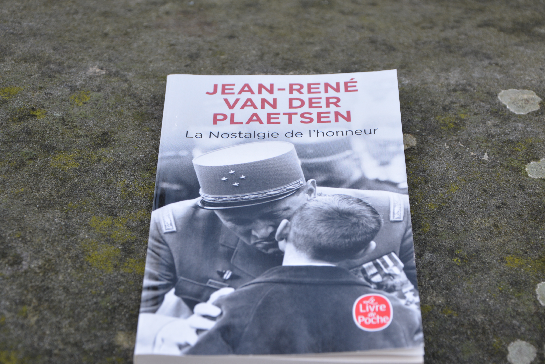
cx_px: 289
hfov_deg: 22.4
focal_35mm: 91
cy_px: 190
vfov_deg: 15.0
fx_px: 1378
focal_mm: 48
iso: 200
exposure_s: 1/125
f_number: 5.6
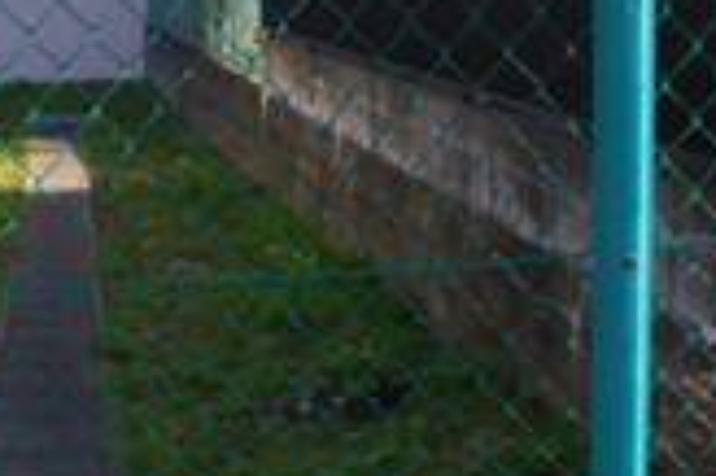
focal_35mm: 74
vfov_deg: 18.3
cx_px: 83
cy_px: 354
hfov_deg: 26.5
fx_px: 1470
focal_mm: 18
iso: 100
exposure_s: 1/125
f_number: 5.6
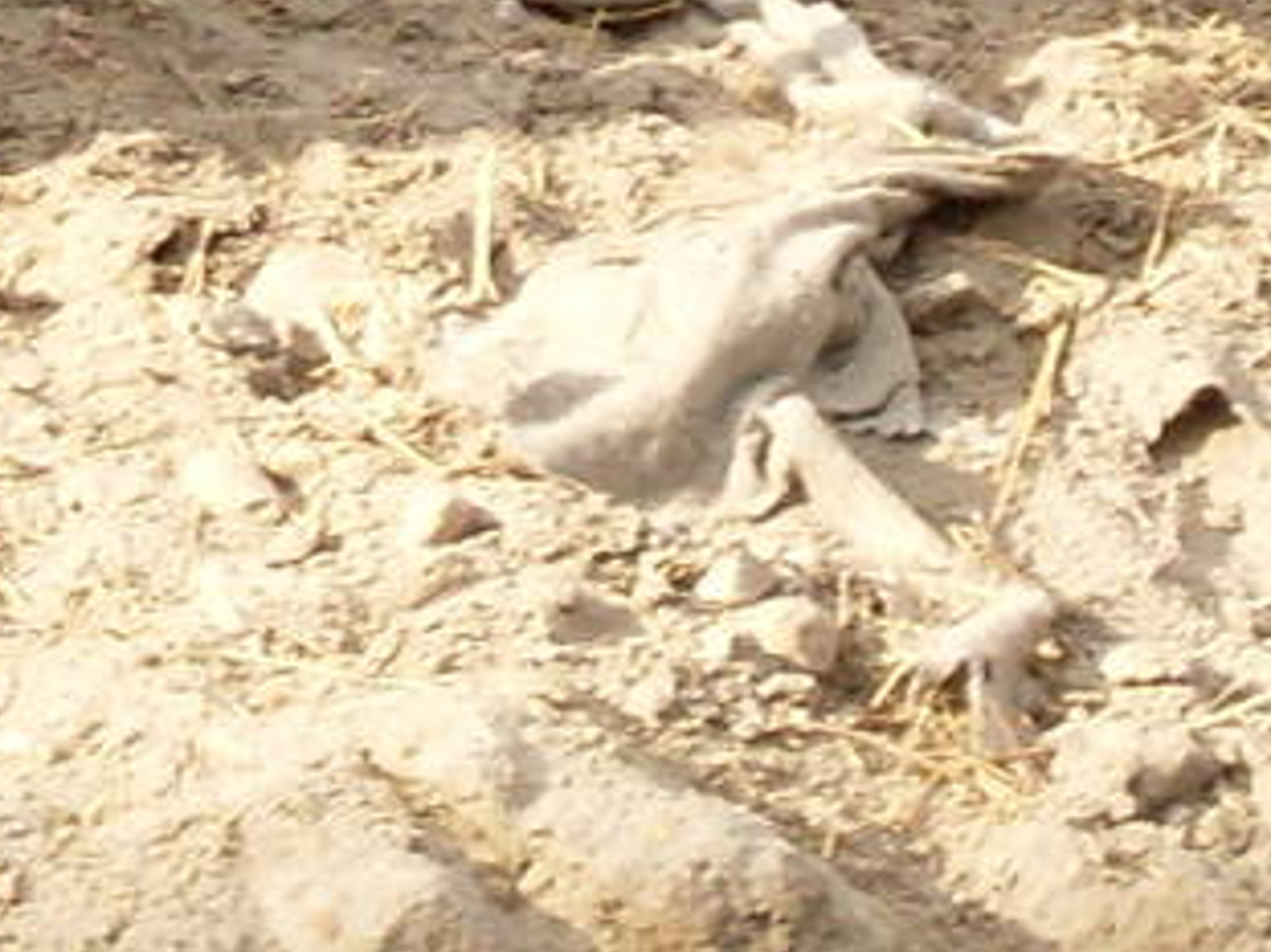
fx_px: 19453
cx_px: -977
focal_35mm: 530
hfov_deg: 3.7
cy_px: -1365
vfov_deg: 2.8
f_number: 4.8
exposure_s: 1/125
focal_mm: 17.1
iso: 100
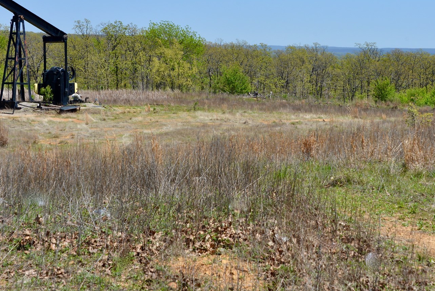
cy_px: 80
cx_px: 269
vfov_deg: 17.9
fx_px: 919
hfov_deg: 26.6
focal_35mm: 76
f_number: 11
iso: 320
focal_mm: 48
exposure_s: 1/500
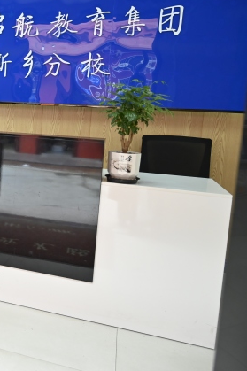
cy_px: 151
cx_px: -74
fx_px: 443
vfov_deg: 45.2
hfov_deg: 26.4
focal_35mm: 43
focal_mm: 24
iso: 640
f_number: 4
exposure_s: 1/125
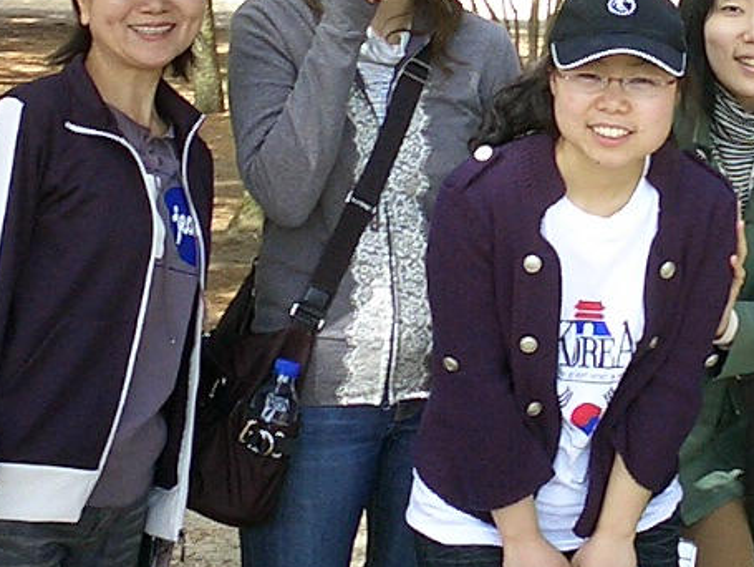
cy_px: -23
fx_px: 2267
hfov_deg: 18.6
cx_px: 679
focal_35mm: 104
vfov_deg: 14.0
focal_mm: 5.6
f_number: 3.5
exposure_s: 1/125
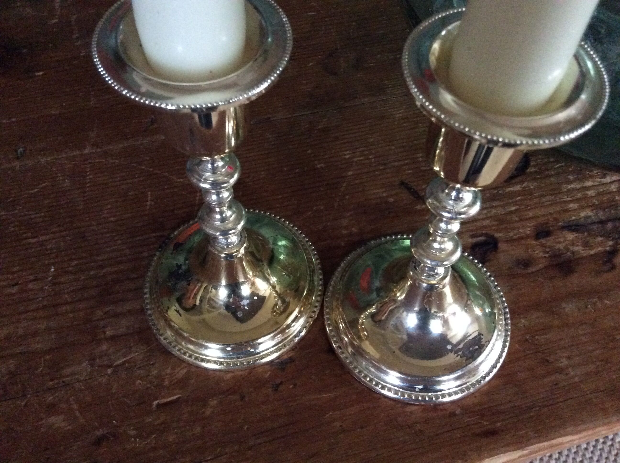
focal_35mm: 32
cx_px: 310
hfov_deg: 56.9
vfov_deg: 44.1
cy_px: 232
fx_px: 572
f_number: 2.4
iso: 500
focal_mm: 3.3
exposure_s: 1/17
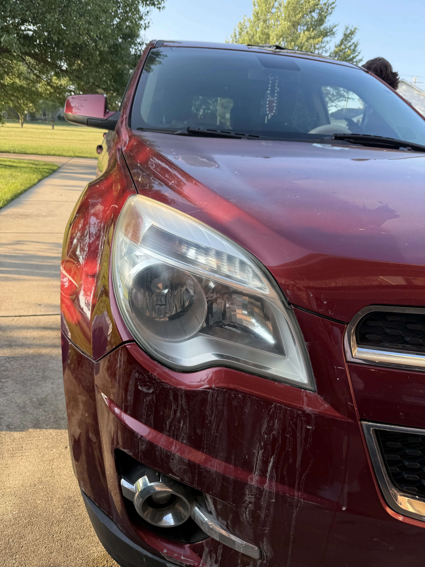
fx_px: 393
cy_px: 284
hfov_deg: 56.8
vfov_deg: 71.6
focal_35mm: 24
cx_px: 212
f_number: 1.78
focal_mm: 6.76
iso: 80
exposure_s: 1/435
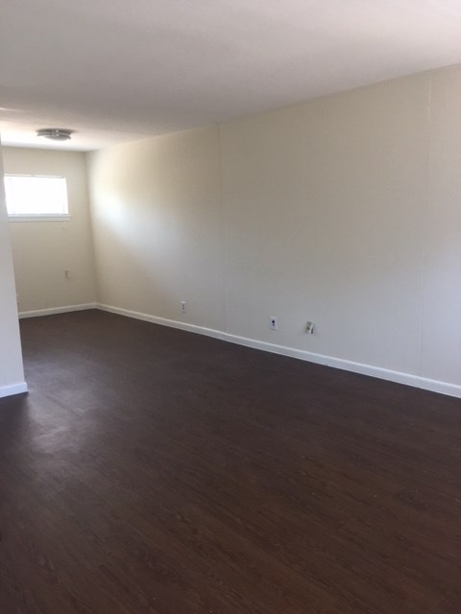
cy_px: 307
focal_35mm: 29
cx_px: 230
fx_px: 515
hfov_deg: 48.2
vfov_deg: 61.7
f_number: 2.2
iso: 125
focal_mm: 4.15
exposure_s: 1/16
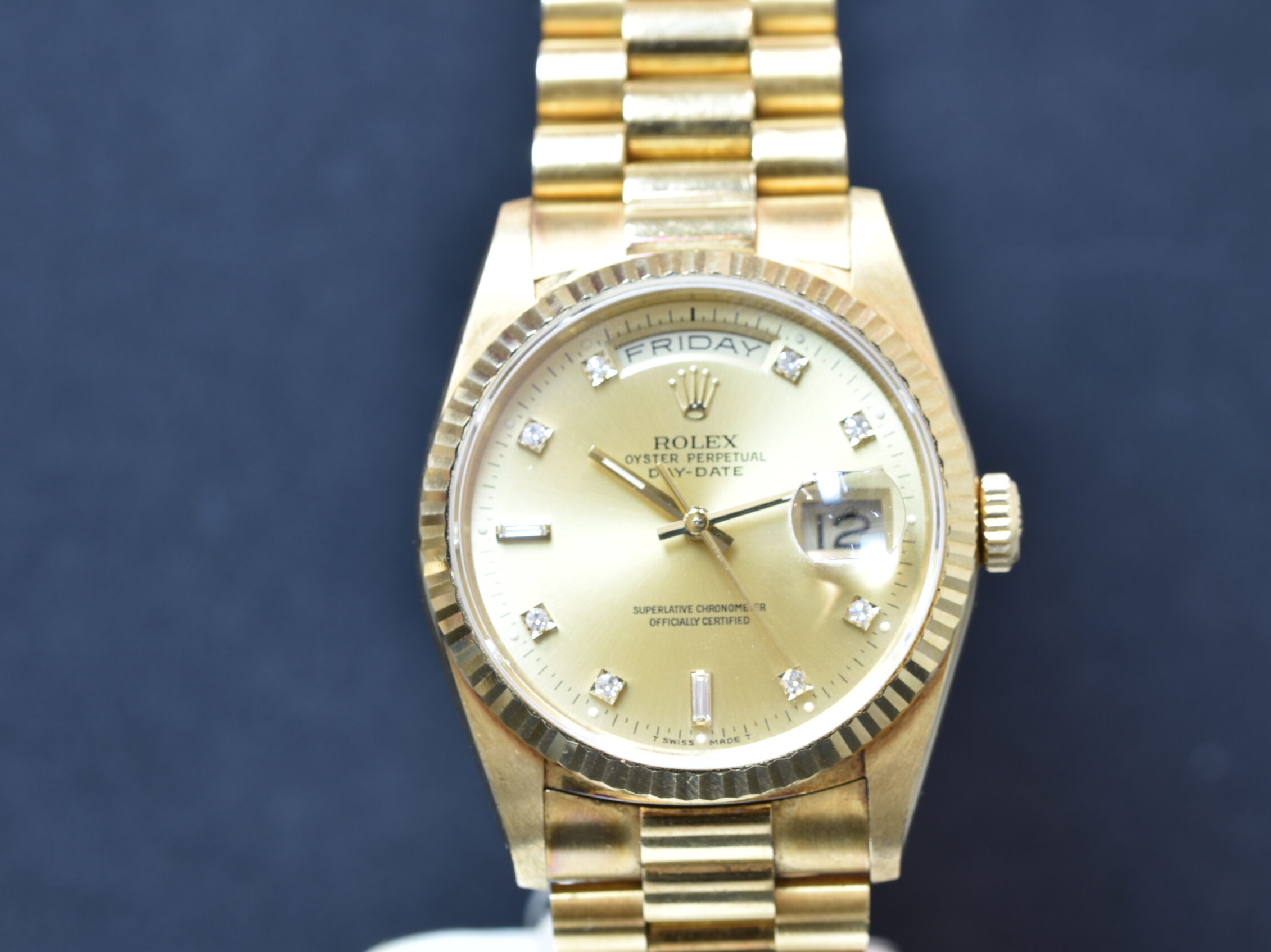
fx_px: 5397
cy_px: 473
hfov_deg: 13.4
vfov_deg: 10.1
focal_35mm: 147
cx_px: 662
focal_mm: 90
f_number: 8
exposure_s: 1/3
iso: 100
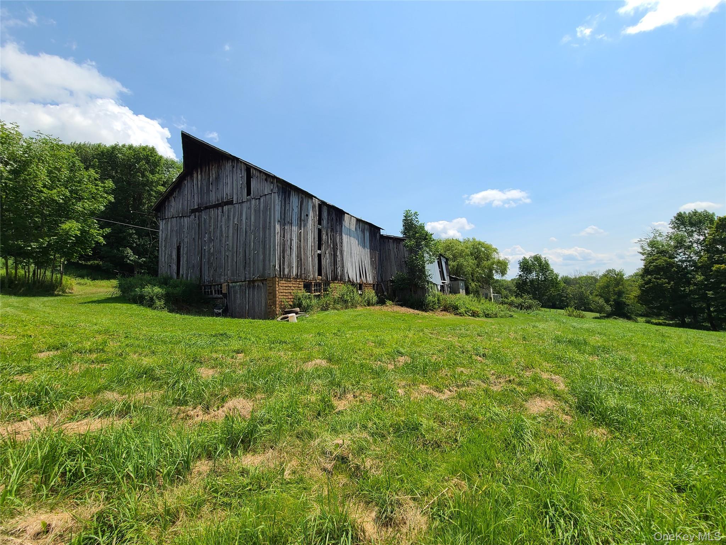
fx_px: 273
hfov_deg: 106.2
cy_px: 272
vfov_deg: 89.9
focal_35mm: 13
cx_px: 363
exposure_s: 1/1925
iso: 50
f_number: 2.2
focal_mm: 2.2
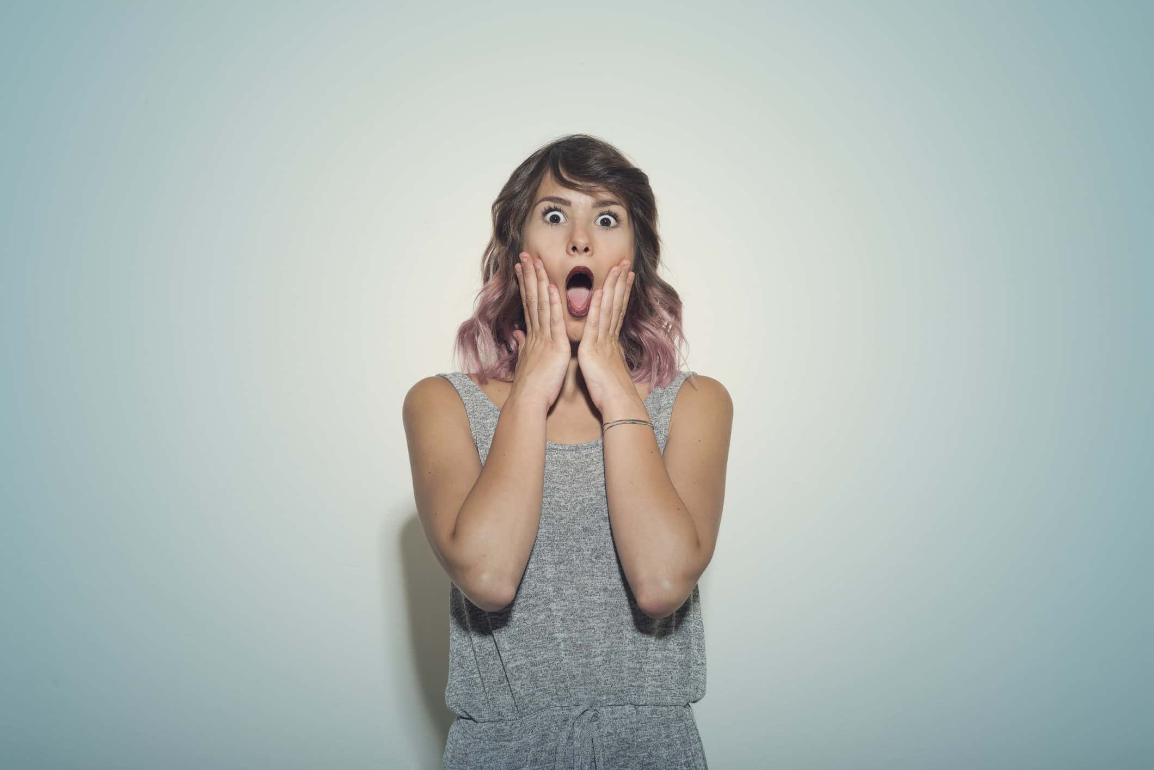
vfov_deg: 22.6
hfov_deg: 33.4
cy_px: 385
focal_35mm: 60
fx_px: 1923
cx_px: 577
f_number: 8
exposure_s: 1/250
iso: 50
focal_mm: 60
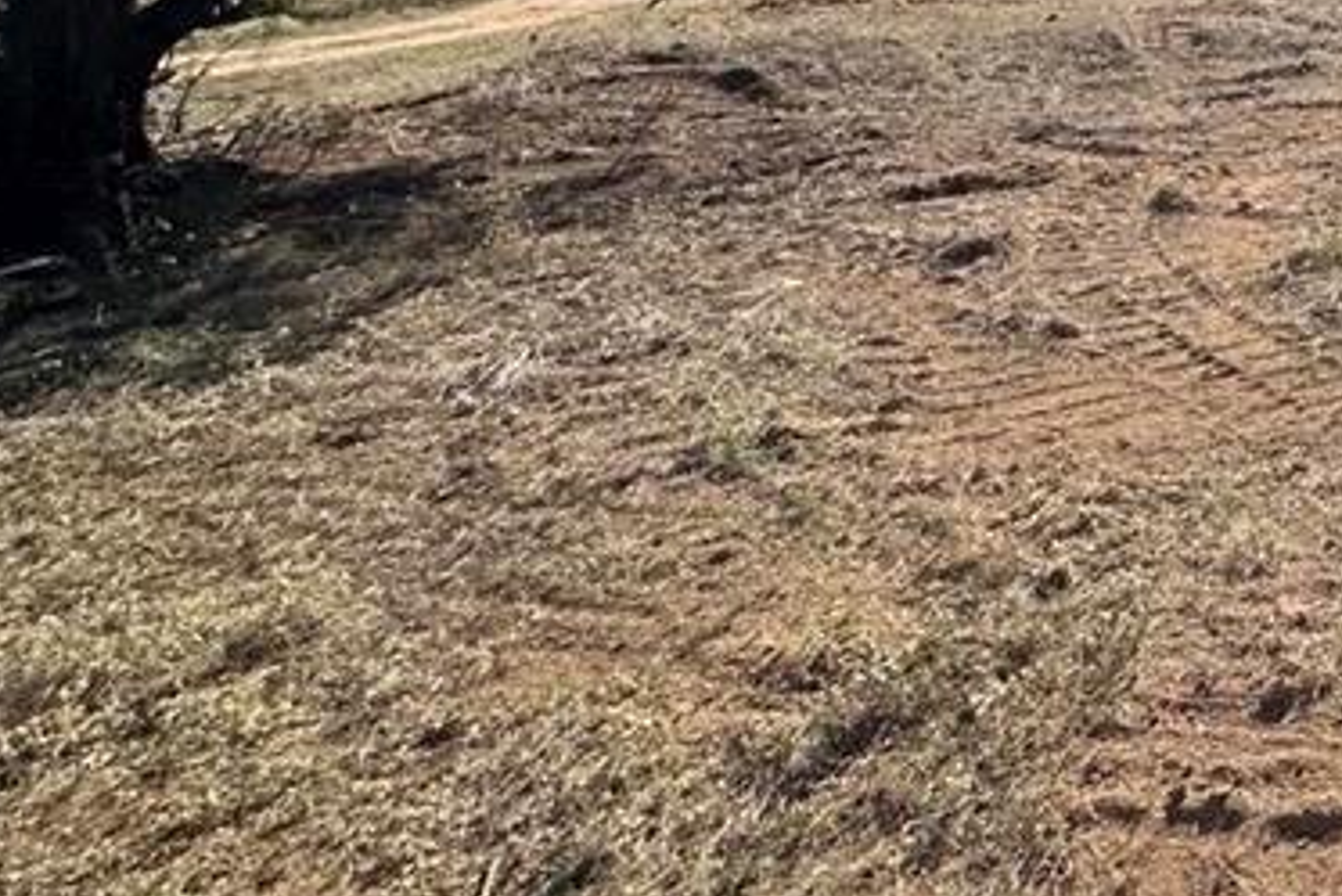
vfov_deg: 28.8
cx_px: 1644
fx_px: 1492
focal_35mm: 40
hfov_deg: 36.3
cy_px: -187
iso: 40
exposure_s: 1/3401
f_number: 2.2
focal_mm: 2.22
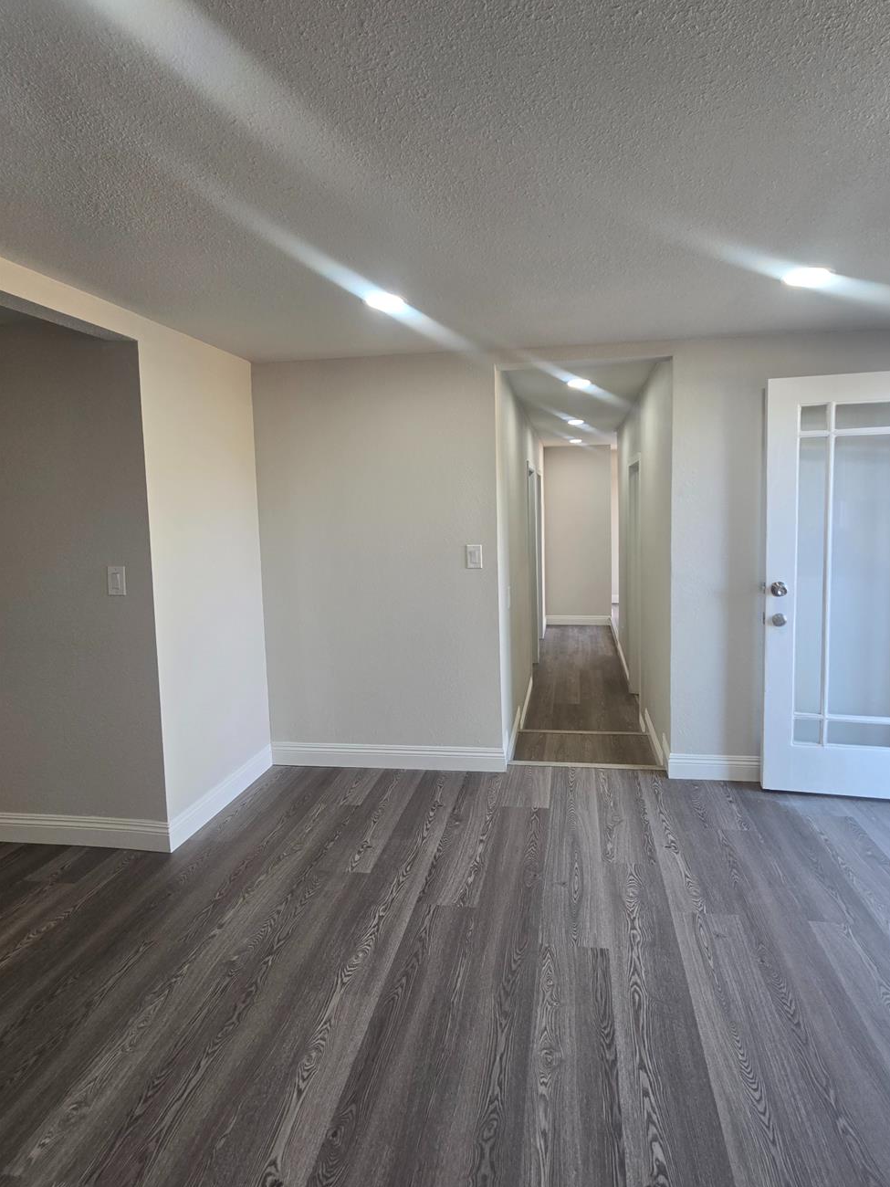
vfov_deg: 98.0
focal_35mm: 15
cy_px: 551
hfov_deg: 81.2
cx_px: 512
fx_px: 514
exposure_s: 1/60
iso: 50
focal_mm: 2.2
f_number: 2.2
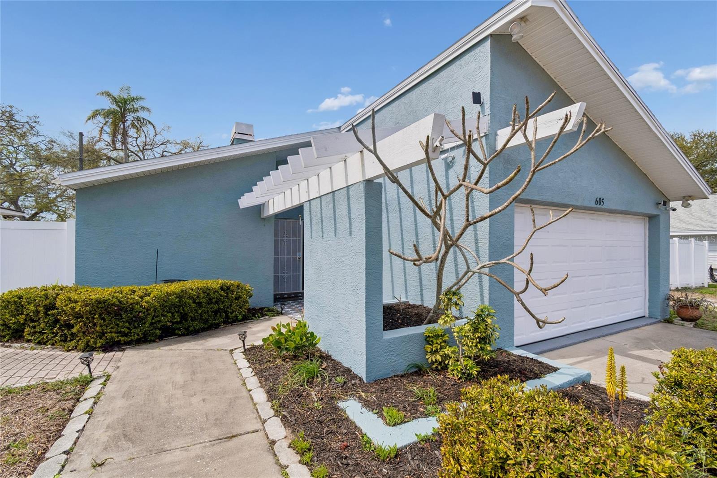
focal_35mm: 15
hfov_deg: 100.4
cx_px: 358
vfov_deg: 77.3
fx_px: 299
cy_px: 239
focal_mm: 10
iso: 100
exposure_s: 1/2000
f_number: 7.1
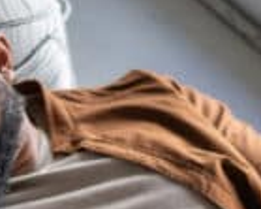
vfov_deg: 8.2
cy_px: 401
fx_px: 1397
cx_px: -325
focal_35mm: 181
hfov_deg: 9.7
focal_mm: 35
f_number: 1.4
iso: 200
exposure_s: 1/400
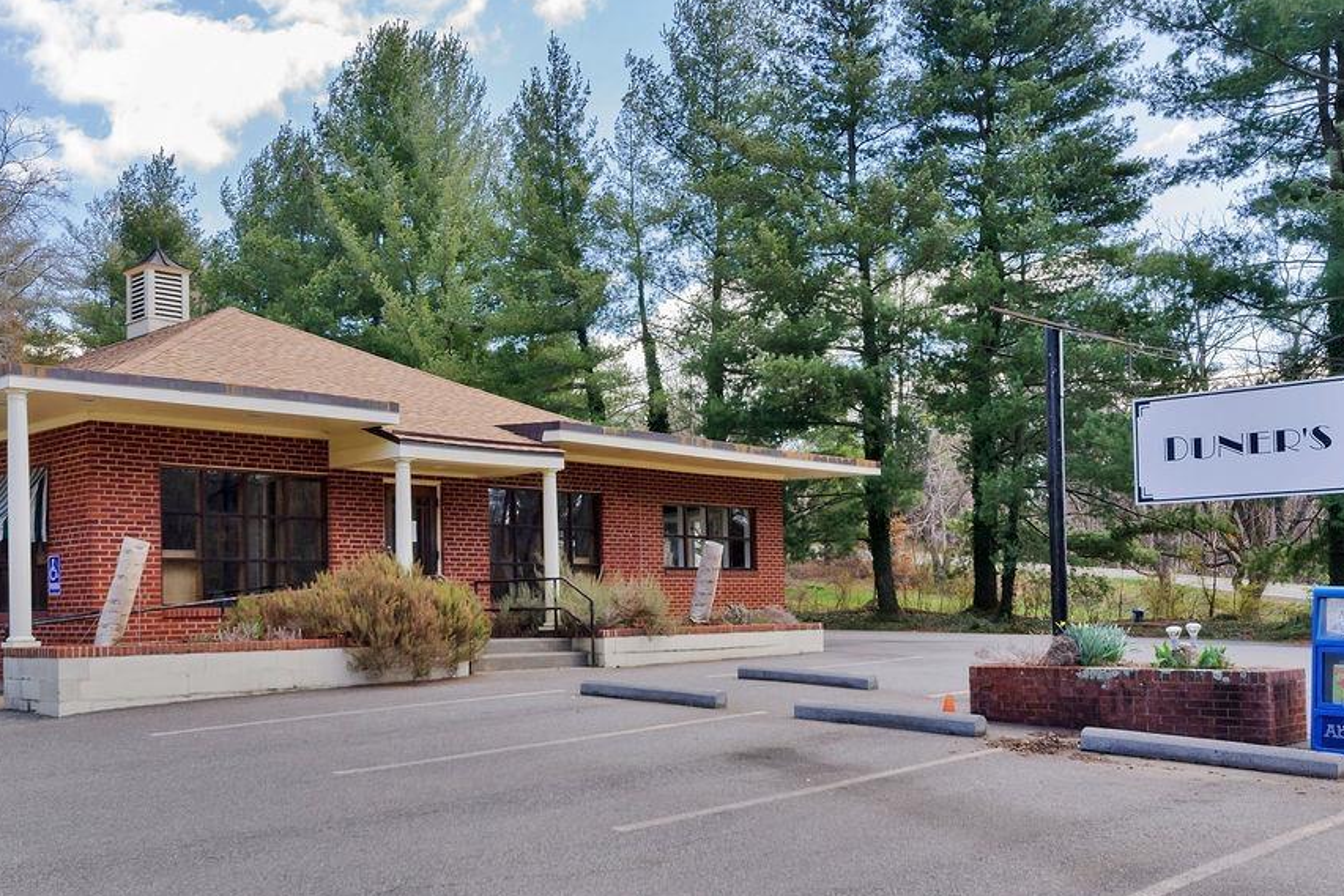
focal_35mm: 36
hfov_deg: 53.0
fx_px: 1344
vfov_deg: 36.8
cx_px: 596
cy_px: 522
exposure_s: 1/250
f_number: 8
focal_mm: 20
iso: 400
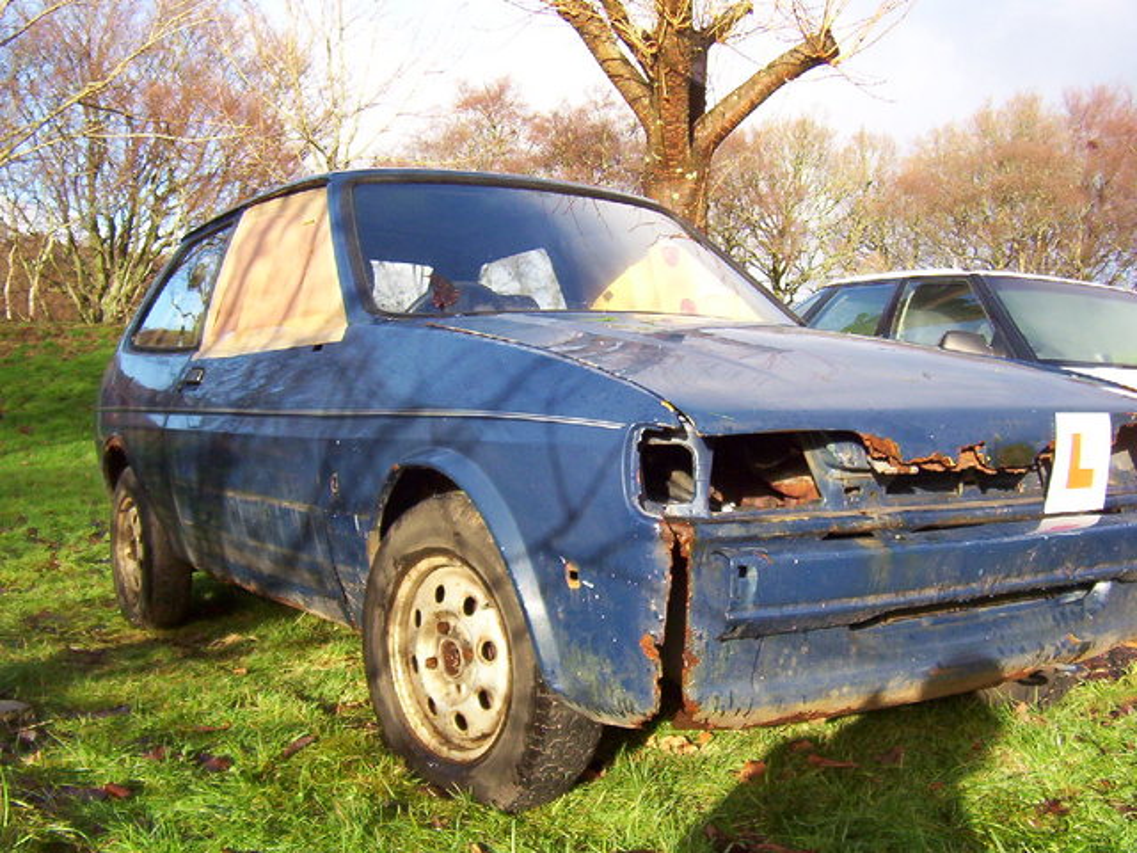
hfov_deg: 51.4
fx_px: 1182
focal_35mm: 36
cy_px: 426
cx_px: 568
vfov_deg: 39.7
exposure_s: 1/488
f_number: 2.76
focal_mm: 5.54
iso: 100
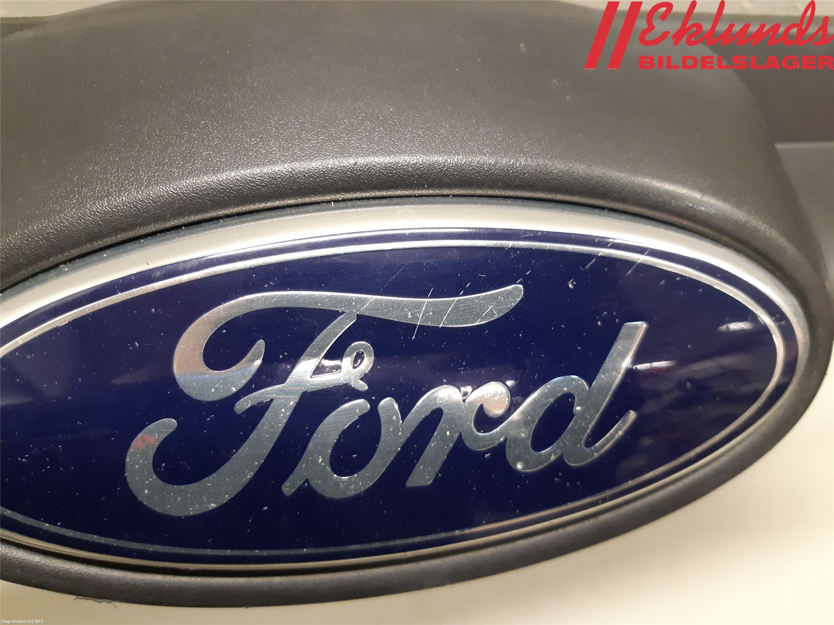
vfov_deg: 53.1
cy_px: 312
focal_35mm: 26
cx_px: 417
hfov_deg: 67.3
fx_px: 626
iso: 250
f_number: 1.7
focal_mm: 3.93
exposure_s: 1/33
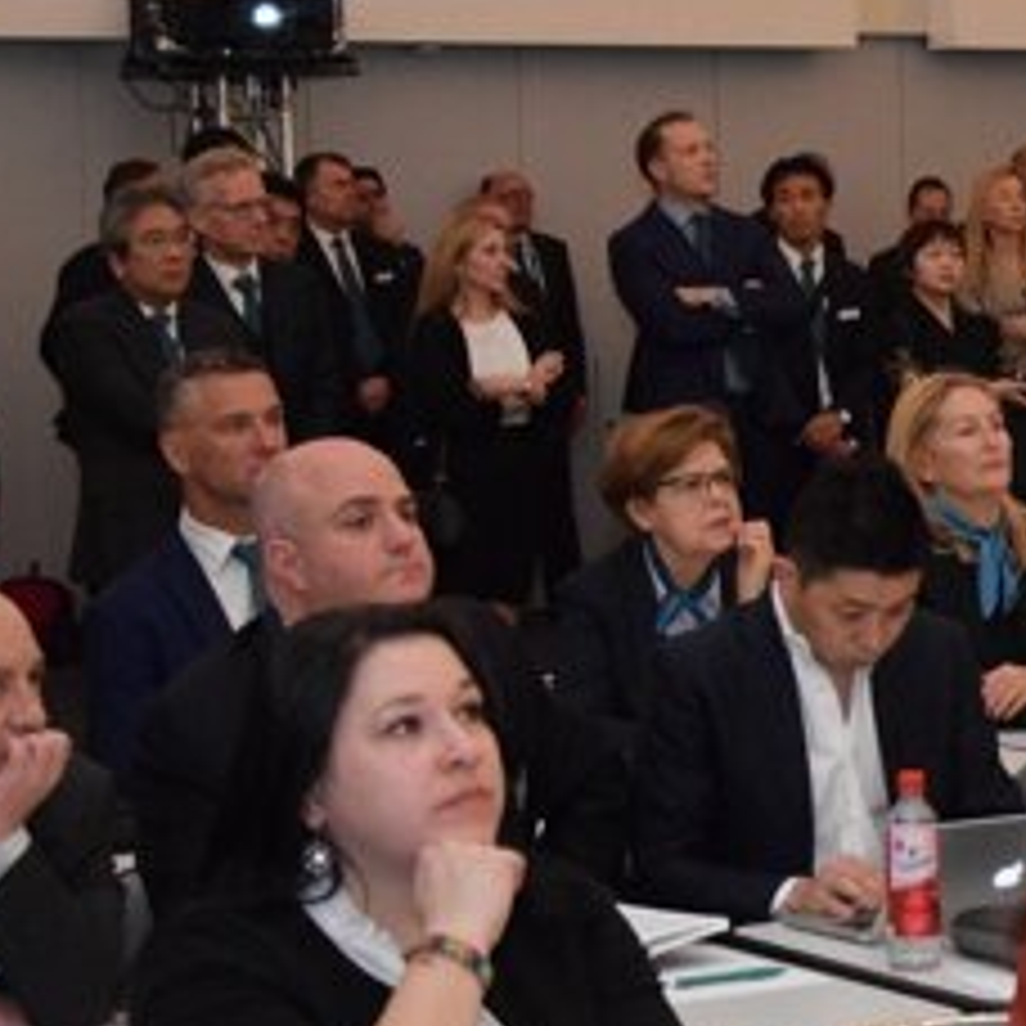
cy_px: 484
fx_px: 4225
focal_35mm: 126
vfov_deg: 13.8
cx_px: 1526
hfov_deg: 13.1
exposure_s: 1/60
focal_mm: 26
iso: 3200
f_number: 4
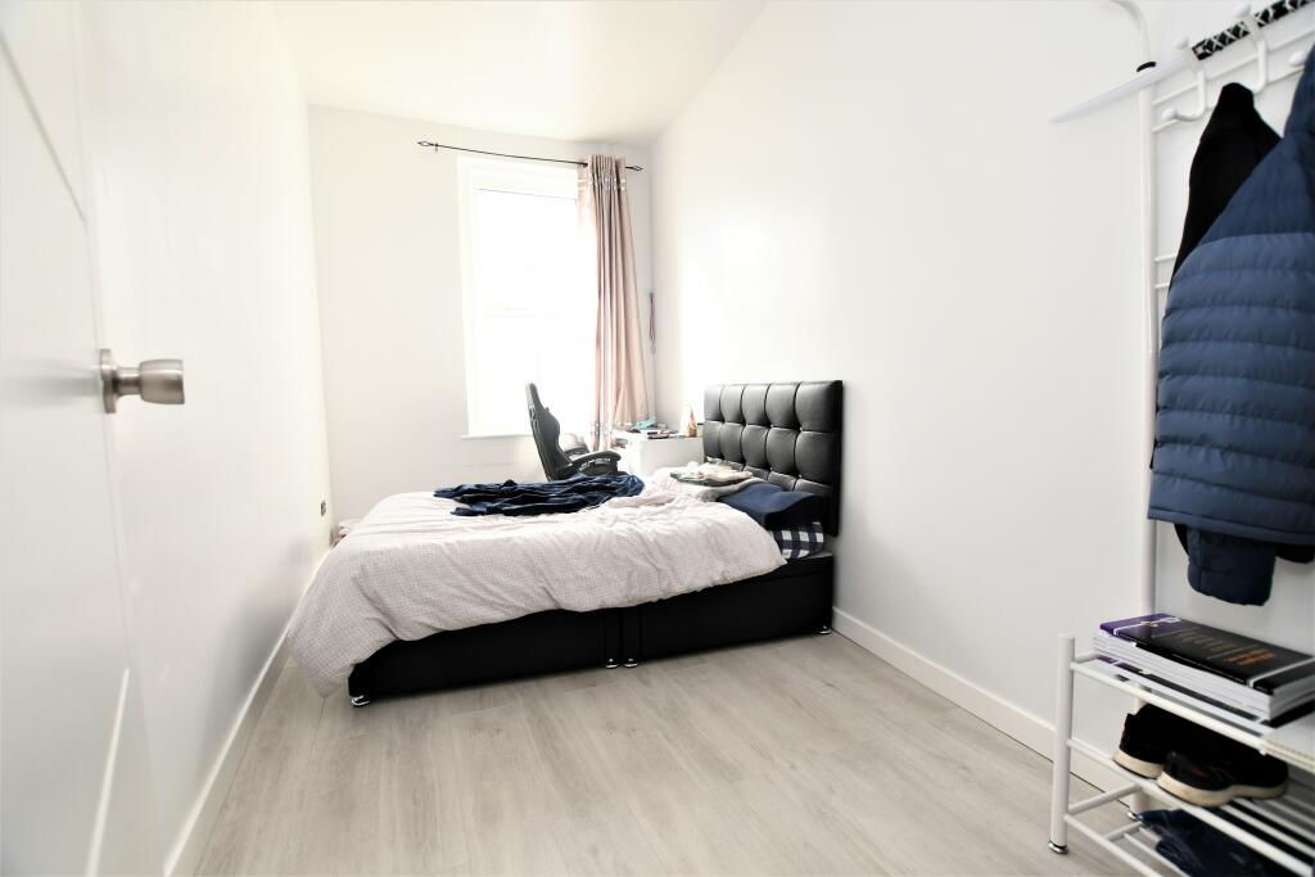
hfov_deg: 100.4
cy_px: 438
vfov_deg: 77.3
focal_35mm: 15
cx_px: 658
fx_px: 548
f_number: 4
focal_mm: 10
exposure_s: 1/80
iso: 320
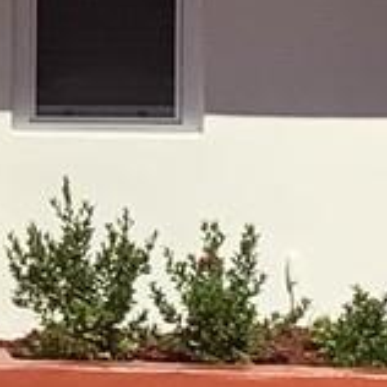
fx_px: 3516
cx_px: -353
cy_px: 7
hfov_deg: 6.2
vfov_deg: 6.3
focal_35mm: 278
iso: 25
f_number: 2.4
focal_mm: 3.3
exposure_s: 1/2203
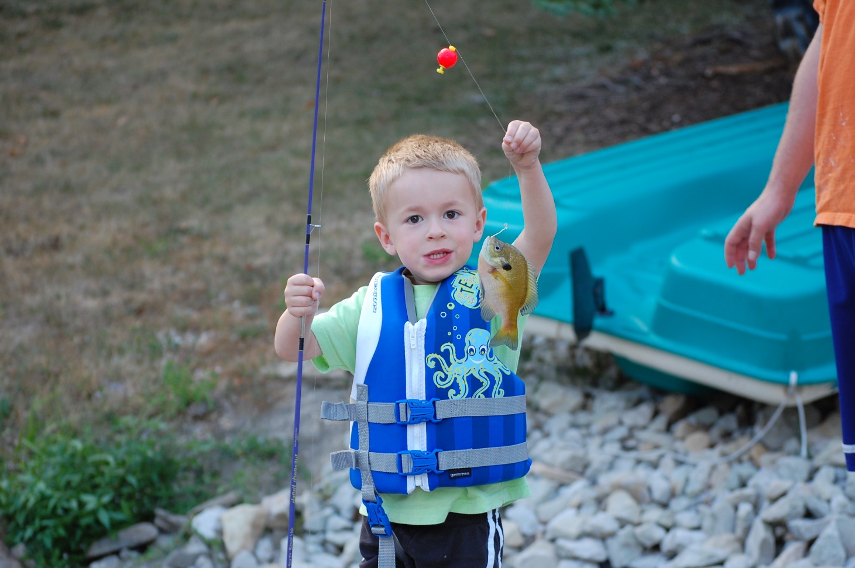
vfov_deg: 11.9
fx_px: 2728
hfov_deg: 17.8
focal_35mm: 115
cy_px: 289
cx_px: 439
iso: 400
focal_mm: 70
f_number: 4.2
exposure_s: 1/125
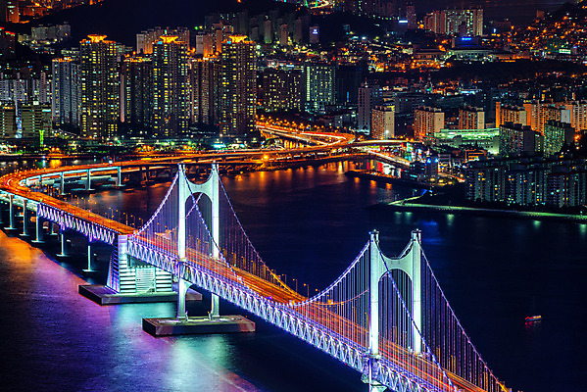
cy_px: 196
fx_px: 3263
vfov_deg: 6.9
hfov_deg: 10.3
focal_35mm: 200
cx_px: 294
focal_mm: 200
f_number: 10
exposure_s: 4
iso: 200
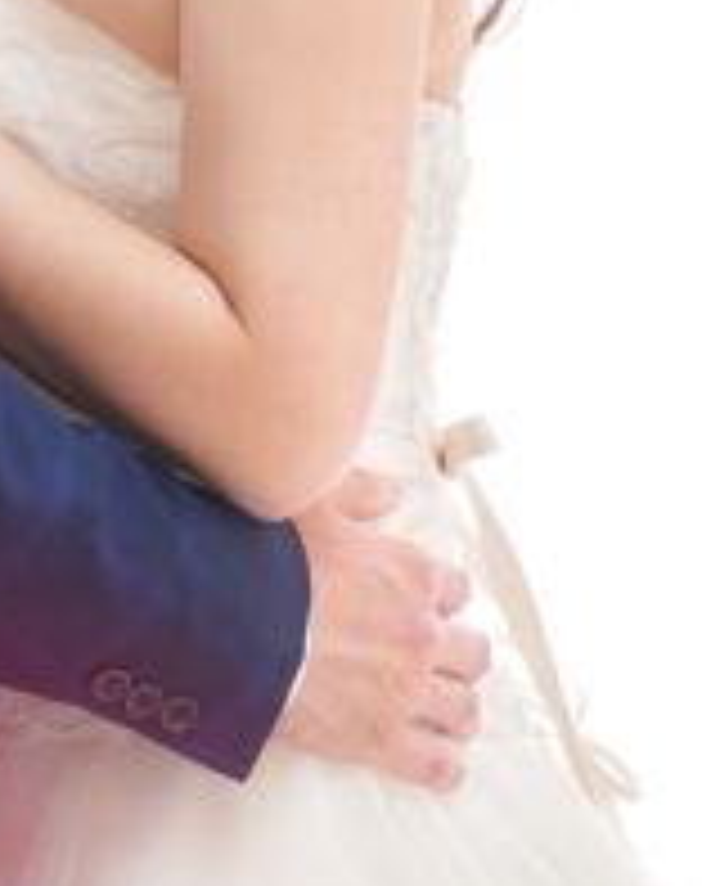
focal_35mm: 267
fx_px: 7012
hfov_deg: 5.7
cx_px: -414
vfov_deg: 7.2
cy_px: -297
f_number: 2.8
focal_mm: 70
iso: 1000
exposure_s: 1/125
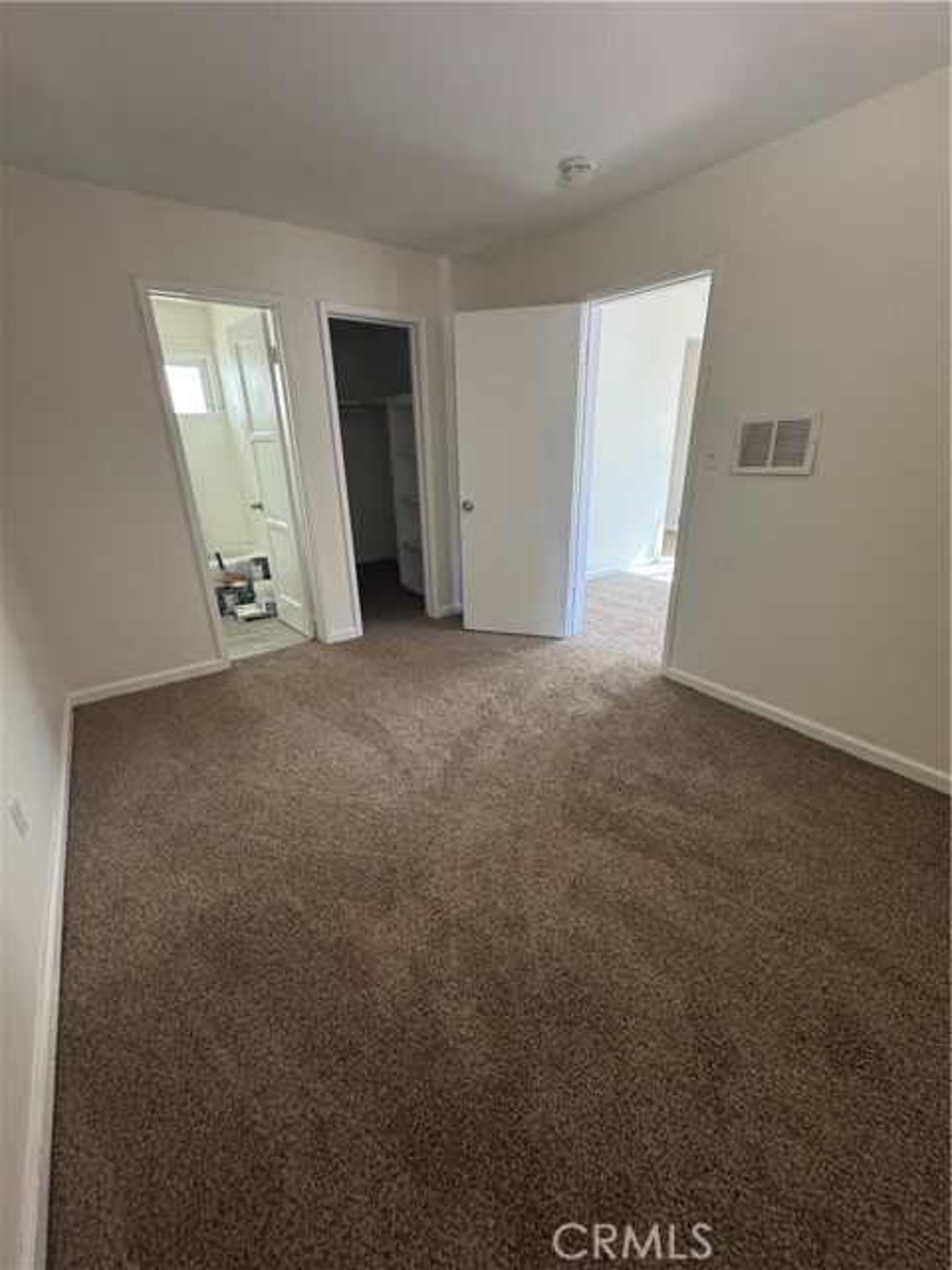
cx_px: 476
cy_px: 635
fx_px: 513
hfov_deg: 85.7
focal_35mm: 14
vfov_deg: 102.1
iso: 320
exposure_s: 1/60
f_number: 2.2
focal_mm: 2.22
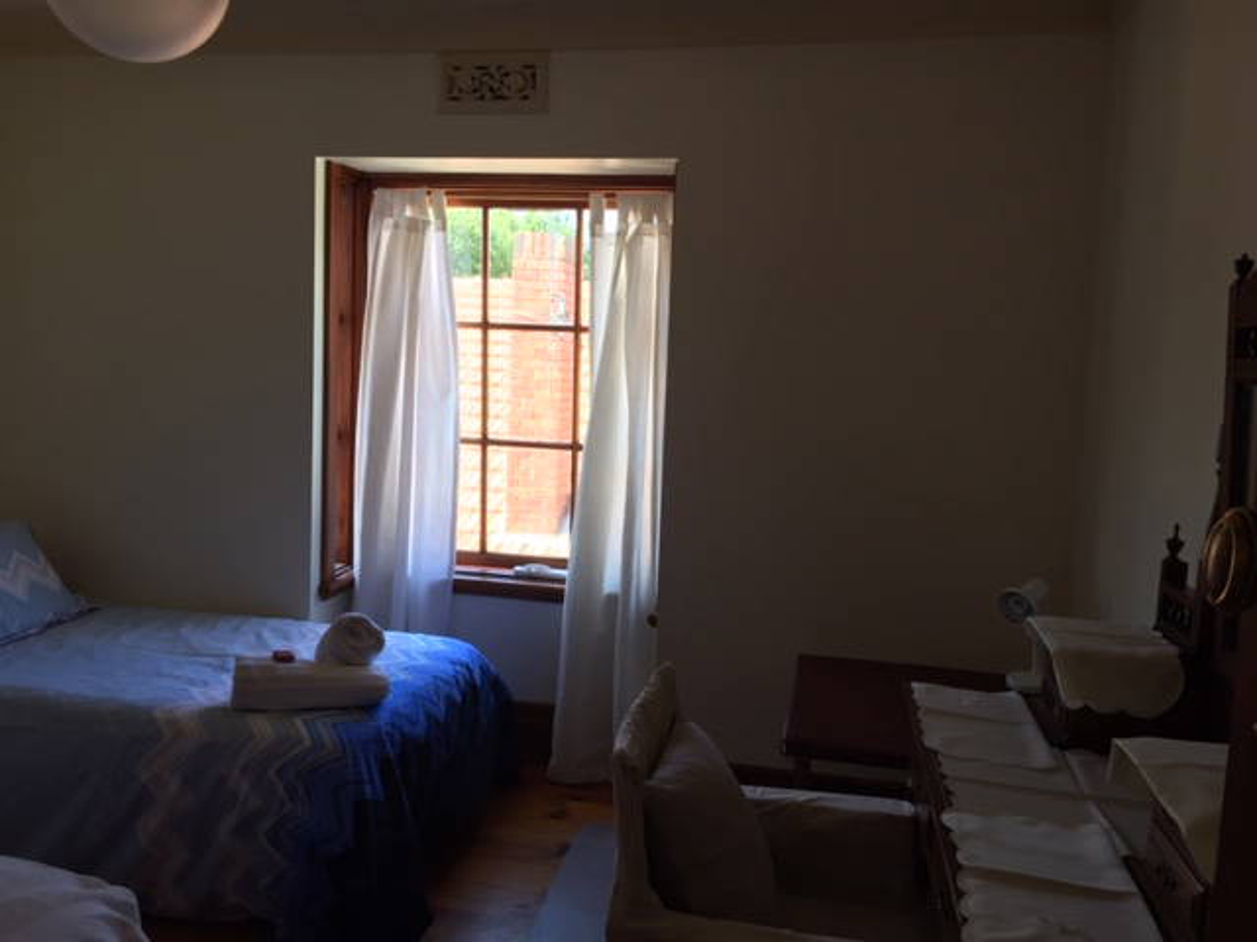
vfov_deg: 48.2
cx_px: 628
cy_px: 471
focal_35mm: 29
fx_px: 1053
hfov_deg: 61.7
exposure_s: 1/100
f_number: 2.2
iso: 40
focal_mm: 4.15
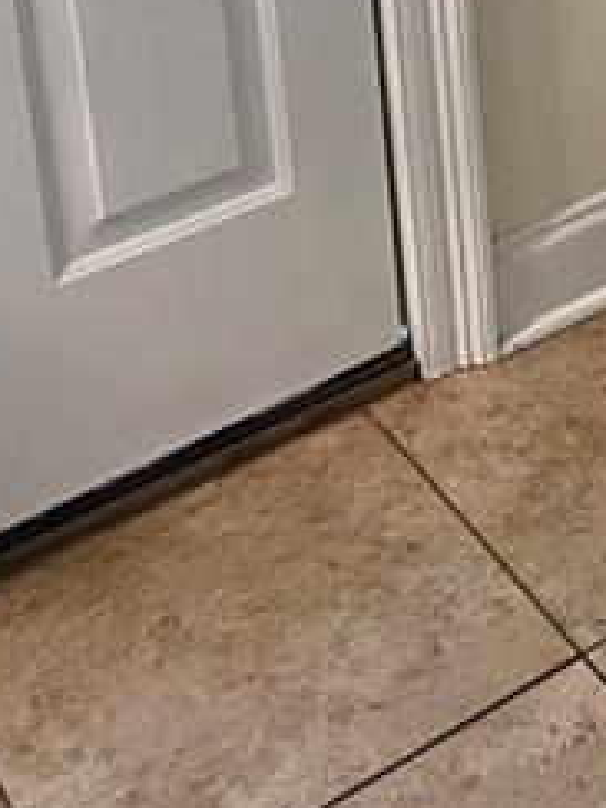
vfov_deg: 20.3
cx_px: 911
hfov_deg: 16.4
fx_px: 1914
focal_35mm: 82
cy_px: -417
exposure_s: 1/60
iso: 400
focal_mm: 5.7
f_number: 1.5
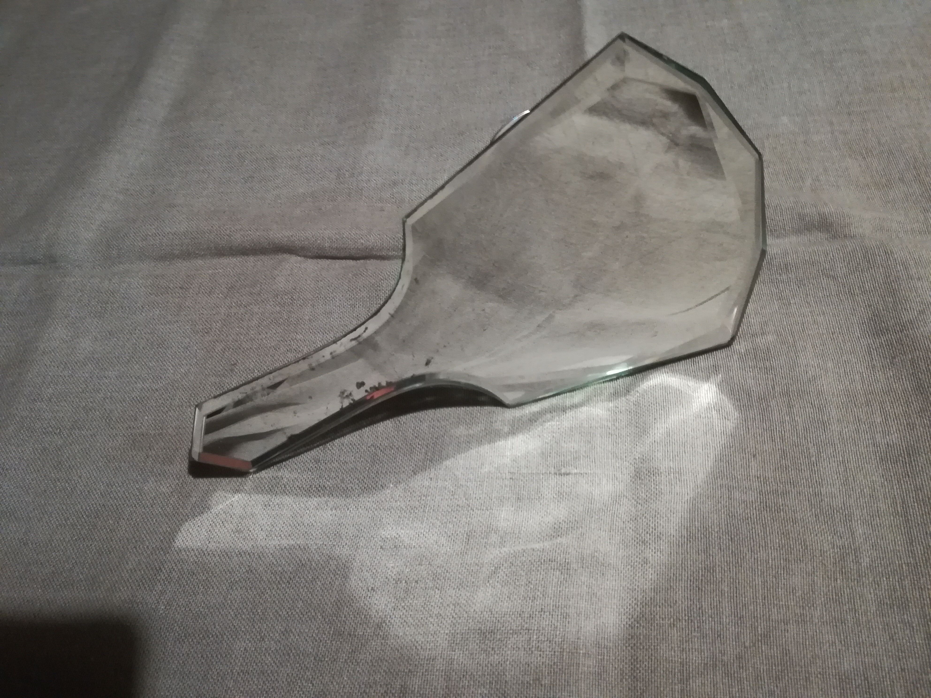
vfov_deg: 53.1
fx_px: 699
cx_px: 466
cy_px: 349
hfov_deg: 67.3
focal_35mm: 26
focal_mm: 3.83
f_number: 2.2
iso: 1000
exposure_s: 1/14.3
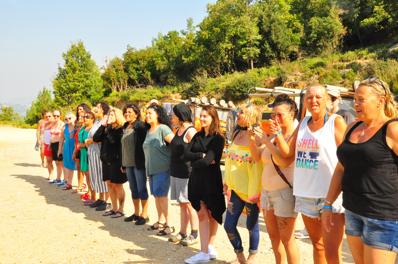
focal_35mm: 39
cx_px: 199
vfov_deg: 34.1
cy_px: 132
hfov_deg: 49.6
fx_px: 431
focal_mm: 26
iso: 1600
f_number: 13
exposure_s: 1/640
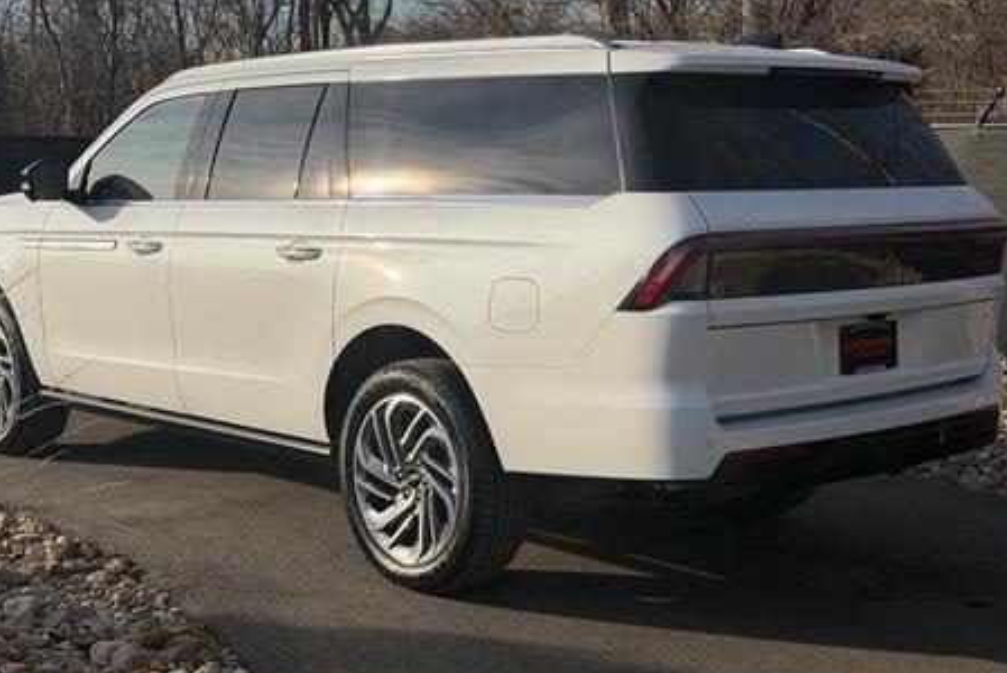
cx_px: 482
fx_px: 1567
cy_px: 332
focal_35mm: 56
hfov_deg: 35.6
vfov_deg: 24.2
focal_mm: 6.76
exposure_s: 1/6536
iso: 64
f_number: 1.78
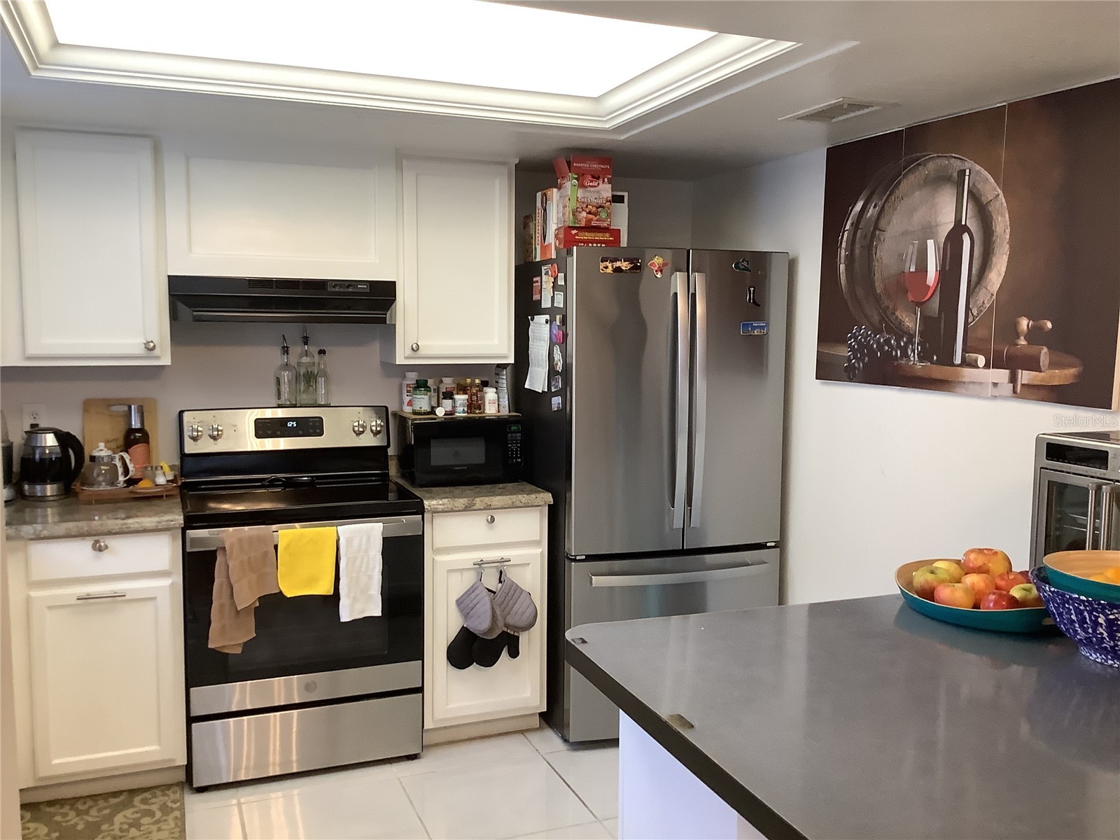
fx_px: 1003
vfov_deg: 45.4
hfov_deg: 58.4
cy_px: 420
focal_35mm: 31
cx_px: 560
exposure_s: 1/60
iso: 200
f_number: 2.4
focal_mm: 3.3
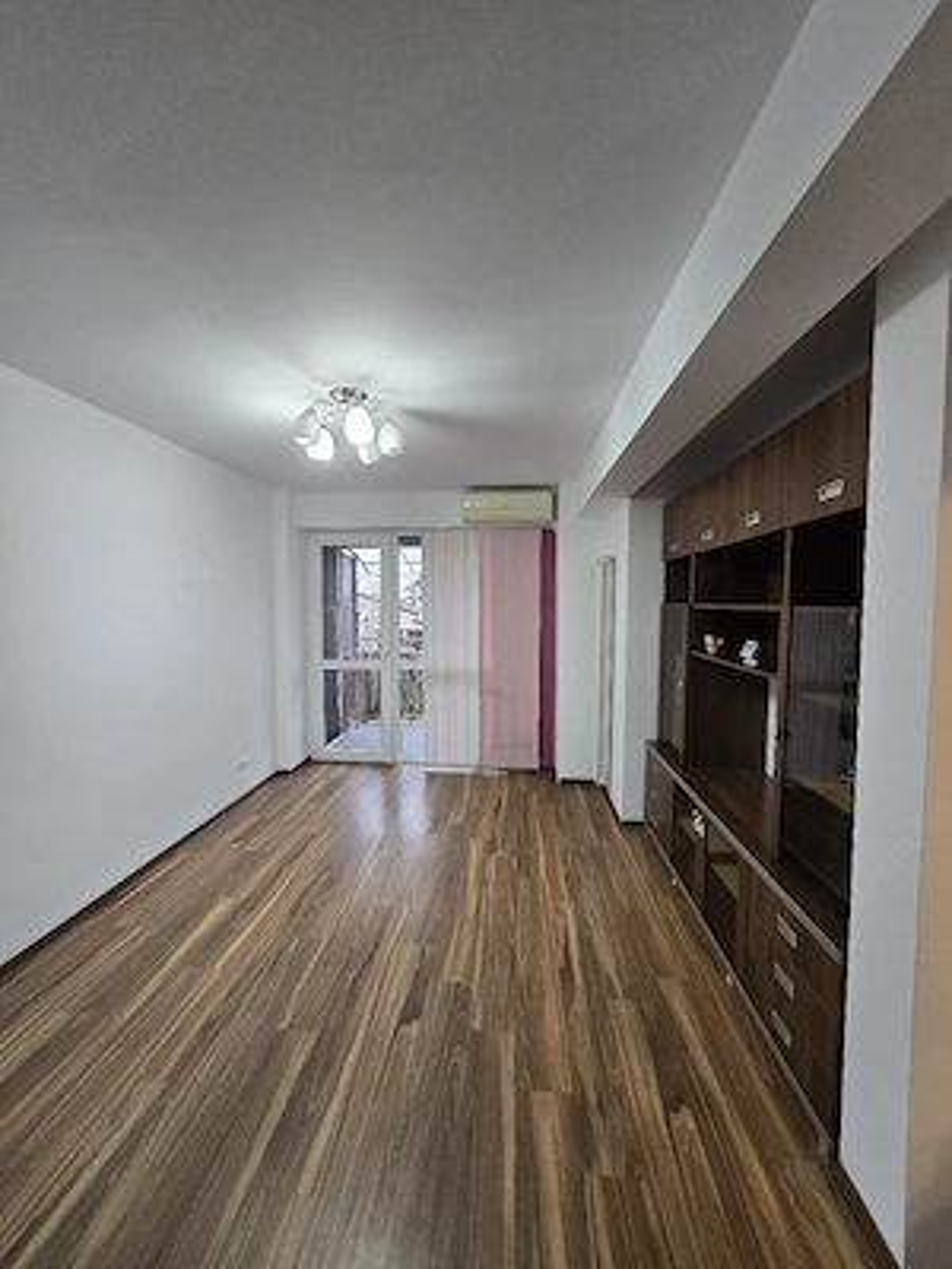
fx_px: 477
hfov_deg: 89.9
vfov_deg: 106.2
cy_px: 634
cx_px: 476
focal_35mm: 13
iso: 200
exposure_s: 1/50.3
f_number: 2.2
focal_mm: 2.2
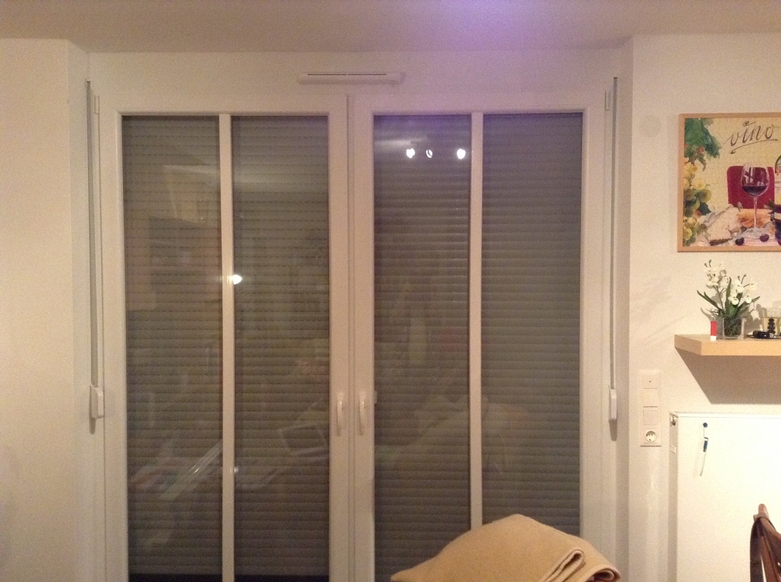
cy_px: 291
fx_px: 743
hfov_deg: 55.4
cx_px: 390
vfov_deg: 42.8
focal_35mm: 33
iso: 400
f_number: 2.4
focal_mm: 3.3
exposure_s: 1/15
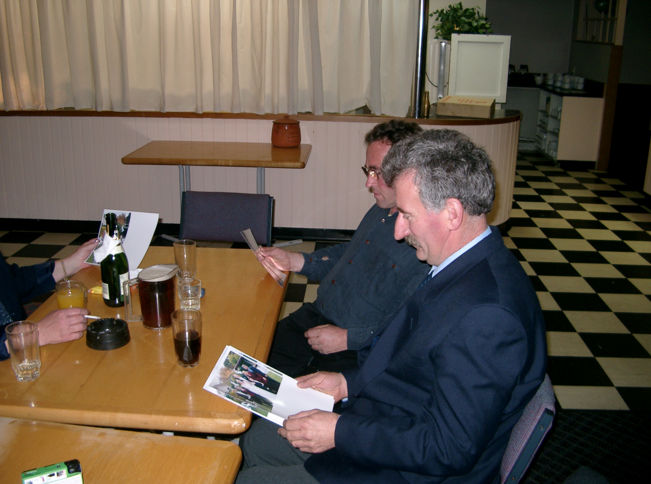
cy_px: 242
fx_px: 694
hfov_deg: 50.3
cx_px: 326
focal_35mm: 37
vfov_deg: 38.5
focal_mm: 7.6
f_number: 2.6
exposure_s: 1/60
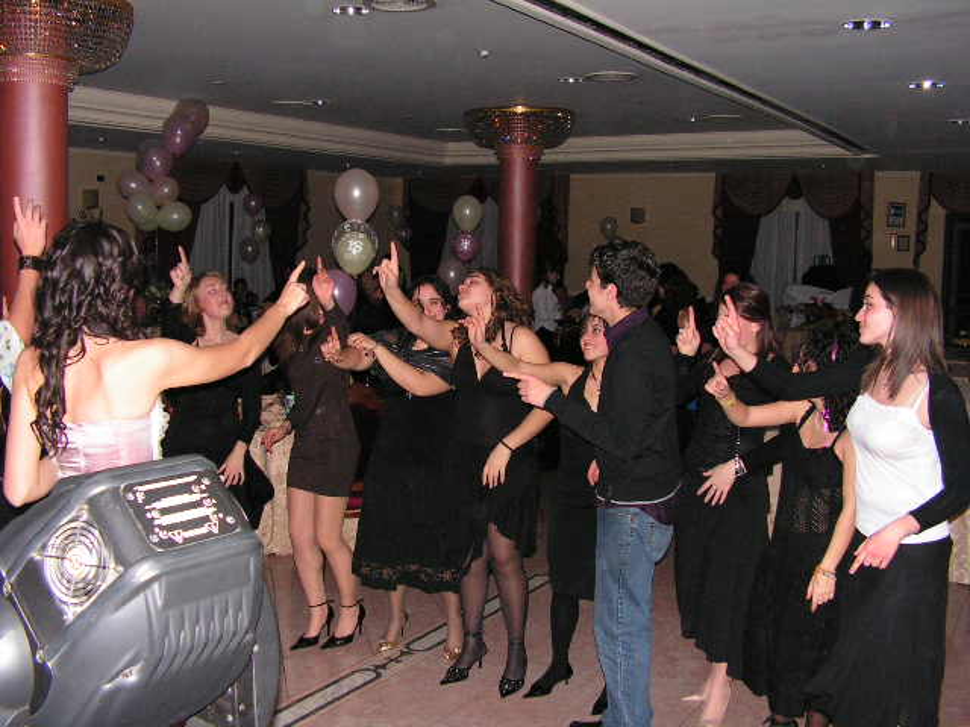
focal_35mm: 36
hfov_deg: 51.4
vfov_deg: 39.7
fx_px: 1009
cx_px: 485
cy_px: 364
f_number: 3.2
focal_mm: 6
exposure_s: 1/40
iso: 200
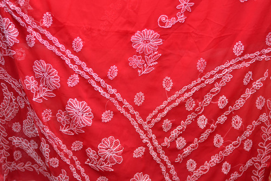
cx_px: 136
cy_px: 90
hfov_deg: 27.0
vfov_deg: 18.2
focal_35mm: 75
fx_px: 564
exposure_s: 1/160
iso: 100
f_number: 1.8
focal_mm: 50
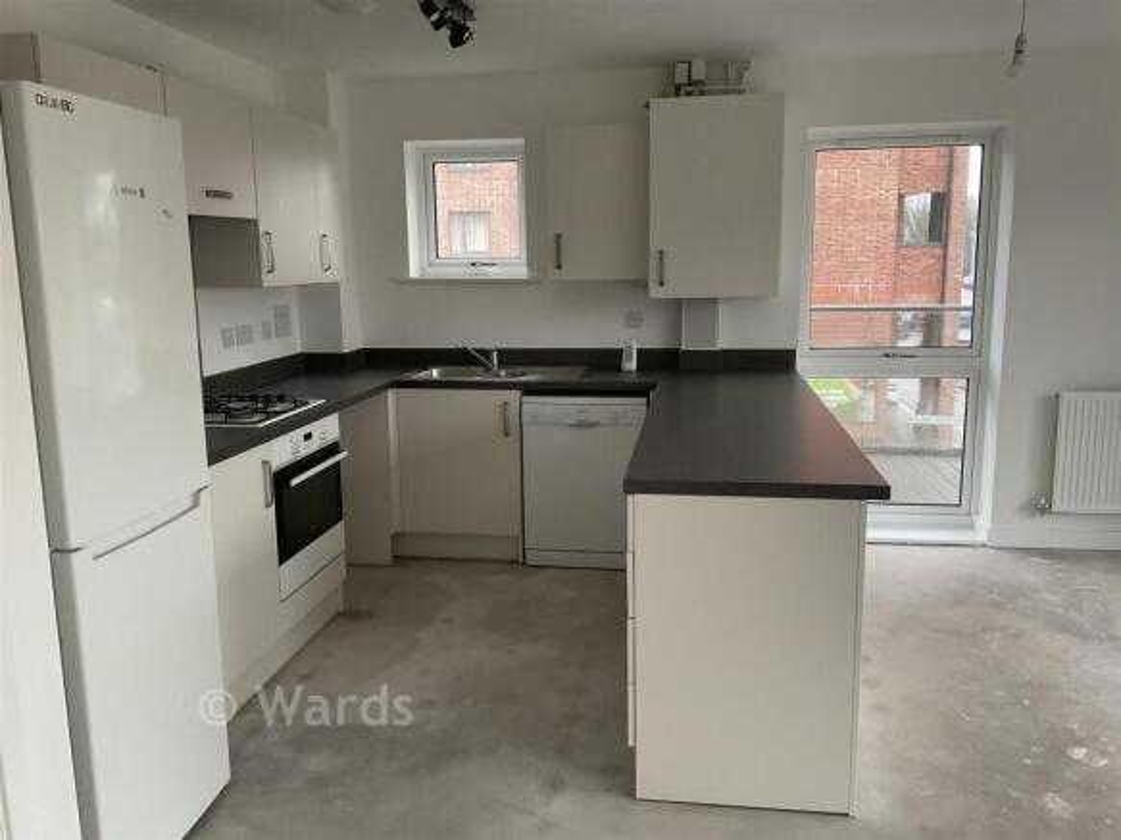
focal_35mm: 29
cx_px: 560
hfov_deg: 61.7
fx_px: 939
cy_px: 420
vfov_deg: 48.2
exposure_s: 1/60
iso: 100
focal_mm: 3
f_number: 1.8
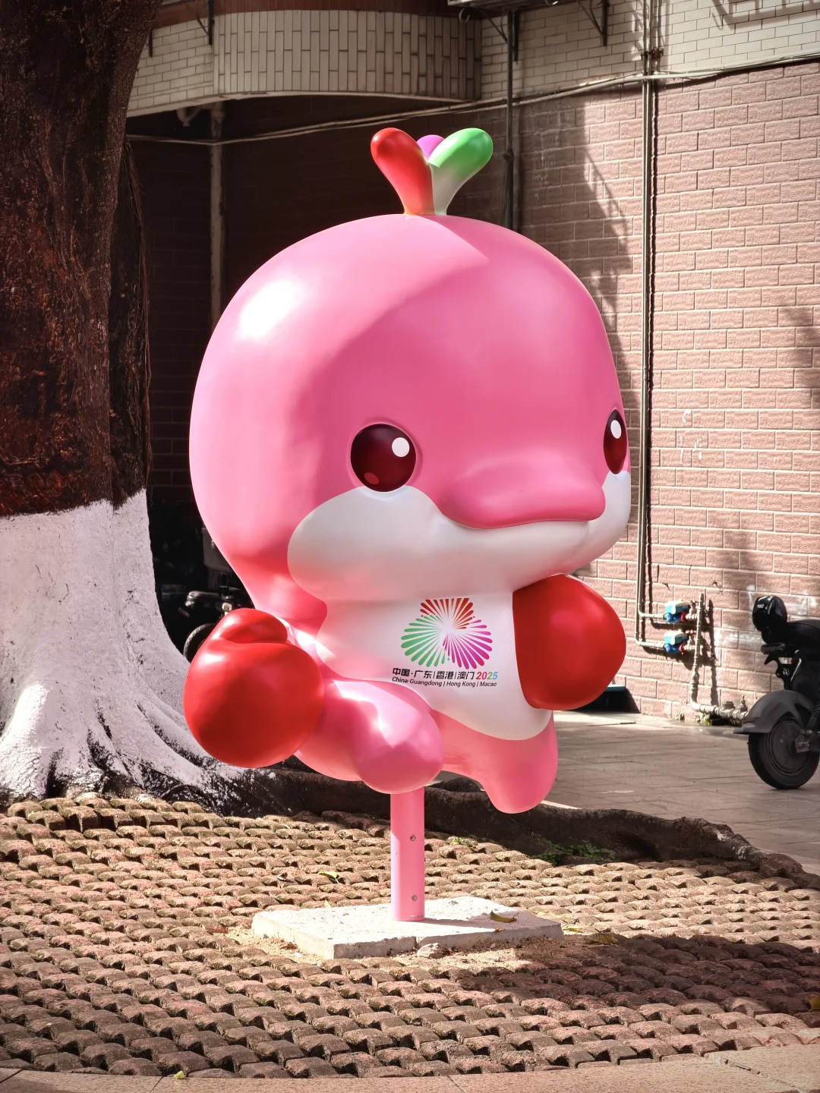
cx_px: 410
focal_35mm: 100
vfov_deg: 19.6
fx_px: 3158
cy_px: 546
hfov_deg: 14.8
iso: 40
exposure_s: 1/407
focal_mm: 16.89
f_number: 2.8
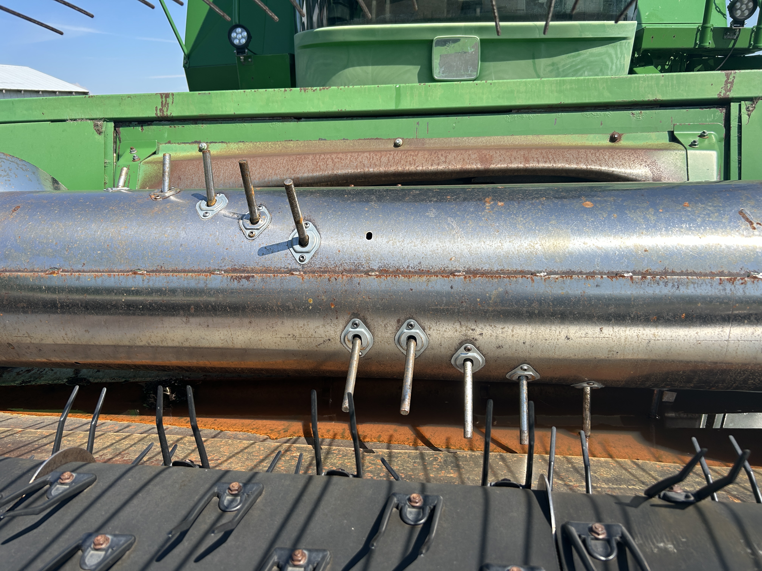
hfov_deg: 67.3
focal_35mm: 26
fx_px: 572
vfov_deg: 53.1
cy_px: 286
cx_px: 381
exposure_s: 1/3077
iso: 50
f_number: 1.5
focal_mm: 5.7
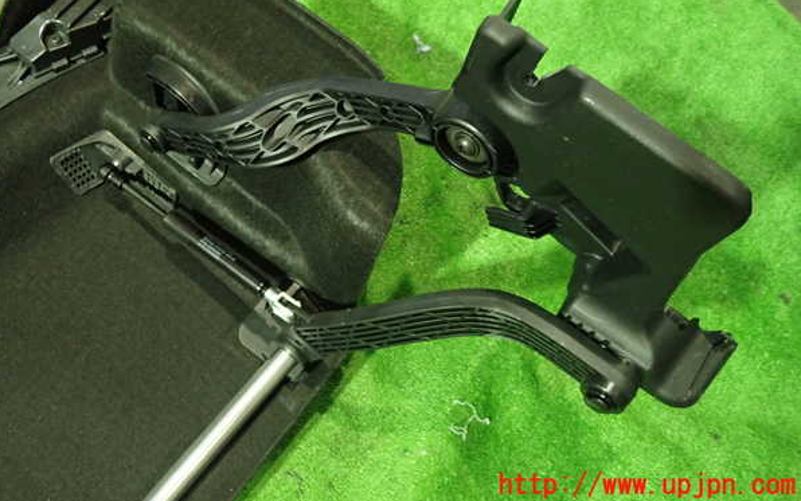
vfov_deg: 39.3
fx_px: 699
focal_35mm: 32
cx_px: 399
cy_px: 200
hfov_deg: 59.6
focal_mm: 5.4
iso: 800
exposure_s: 1/15
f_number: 2.3
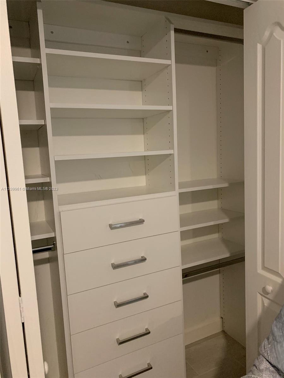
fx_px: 284
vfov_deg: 67.3
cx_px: 142
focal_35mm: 26
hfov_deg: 53.1
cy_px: 189
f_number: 1.8
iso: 500
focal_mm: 4.25
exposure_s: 1/30
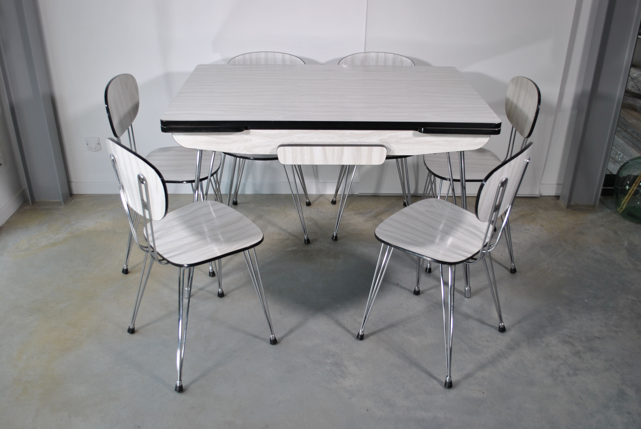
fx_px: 588
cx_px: 320
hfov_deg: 57.2
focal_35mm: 33
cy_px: 214
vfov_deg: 40.1
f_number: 4
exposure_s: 1/25
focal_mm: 22
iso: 100
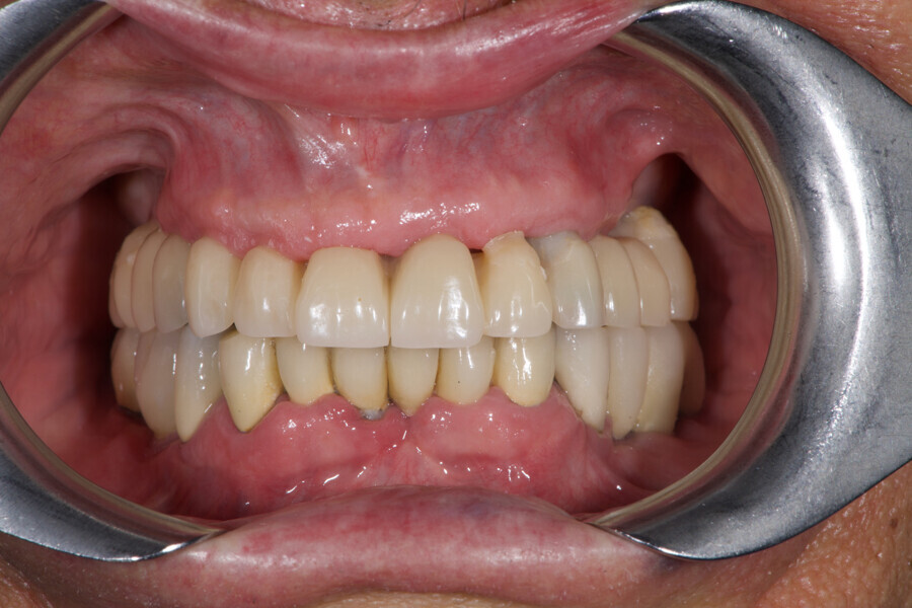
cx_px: 456
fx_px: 2660
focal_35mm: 105
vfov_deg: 13.0
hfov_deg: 19.5
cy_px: 304
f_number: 40
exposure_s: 1/125
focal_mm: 105
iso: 200
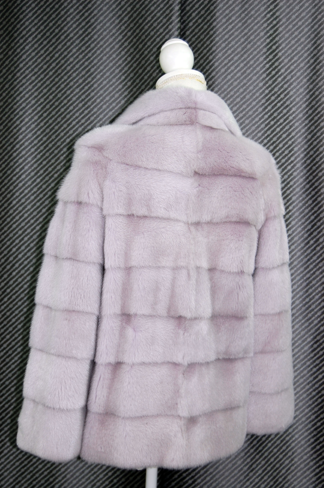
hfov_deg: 23.7
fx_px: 771
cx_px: 162
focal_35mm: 57
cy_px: 244
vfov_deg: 35.1
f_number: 4.8
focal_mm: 38
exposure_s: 1/60
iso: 400
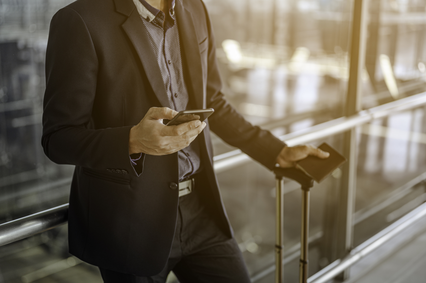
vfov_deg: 27.0
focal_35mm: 50
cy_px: 142
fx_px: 591
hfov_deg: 39.6
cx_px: 213
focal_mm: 50
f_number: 1.8
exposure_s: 1/100
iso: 100
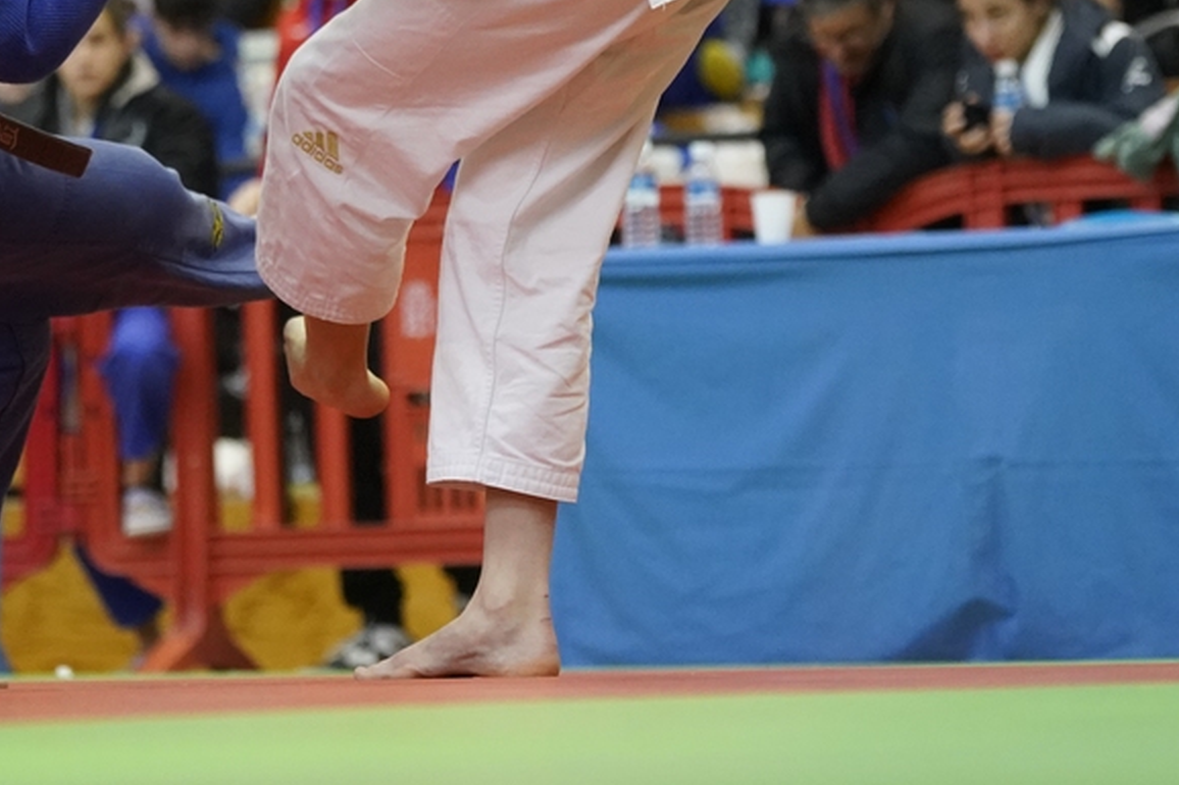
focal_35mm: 243
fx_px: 7956
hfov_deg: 8.5
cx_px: 439
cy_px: 14
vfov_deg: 5.6
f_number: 4
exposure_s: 1/800
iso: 8000
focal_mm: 117
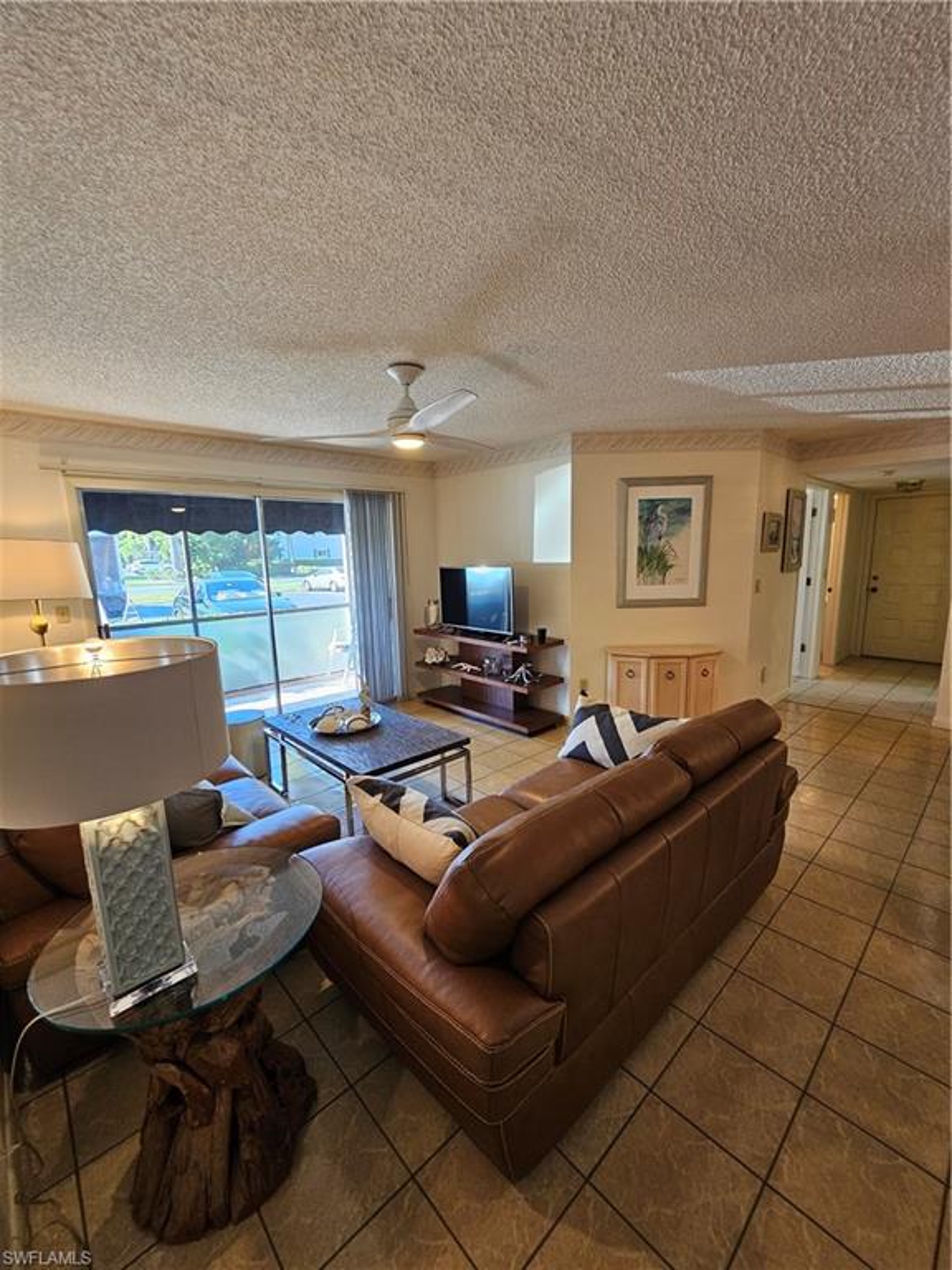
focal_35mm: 13
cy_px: 635
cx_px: 476
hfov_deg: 89.9
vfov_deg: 106.2
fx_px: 477
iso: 200
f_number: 2.2
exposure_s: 1/60
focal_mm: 2.2
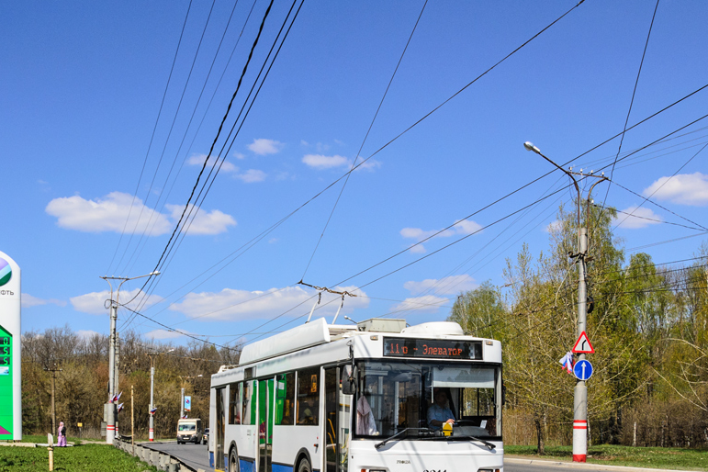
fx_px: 826
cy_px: 307
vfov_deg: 31.7
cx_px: 332
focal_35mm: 42
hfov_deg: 46.4
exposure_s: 1/1000
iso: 200
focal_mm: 18
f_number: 7.1
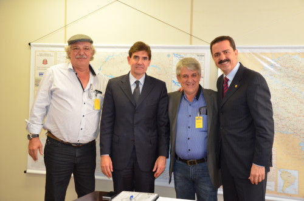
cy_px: 100
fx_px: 379
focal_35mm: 45
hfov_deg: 43.7
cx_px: 152
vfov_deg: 29.7
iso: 900
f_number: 4.2
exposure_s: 1/60
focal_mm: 30
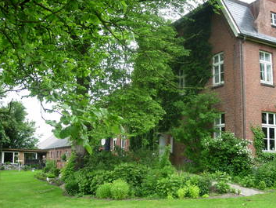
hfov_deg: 43.8
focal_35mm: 43
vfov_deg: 33.6
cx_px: 152
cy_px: 112
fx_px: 343
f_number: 2.8
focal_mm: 7.8
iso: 79
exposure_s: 1/95.8
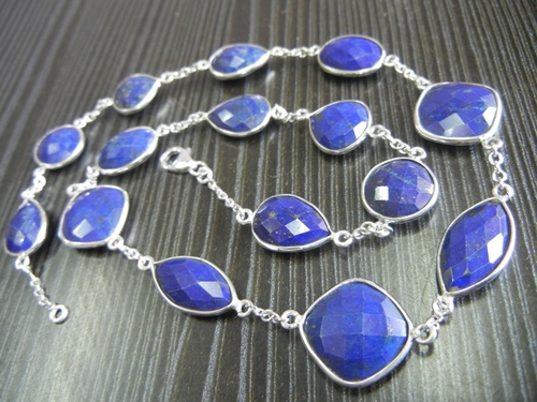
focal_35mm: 30
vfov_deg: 46.8
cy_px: 201
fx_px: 465
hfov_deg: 60.0
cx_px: 268
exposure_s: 1/15
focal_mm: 5.4
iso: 400
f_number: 3.5
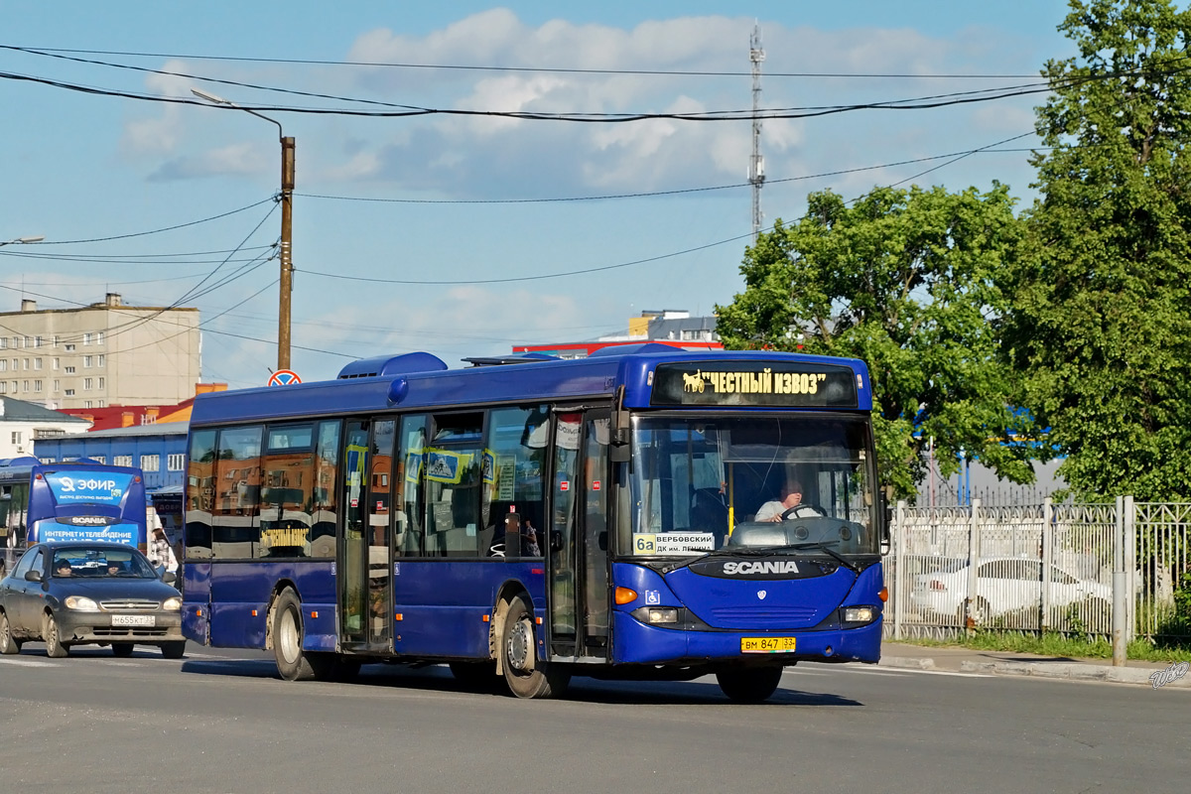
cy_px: 397
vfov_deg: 10.8
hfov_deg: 16.1
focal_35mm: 128
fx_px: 4218
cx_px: 596
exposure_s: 1/1000
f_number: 7.1
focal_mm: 85
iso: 200
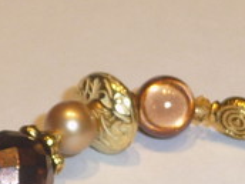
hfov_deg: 10.5
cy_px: 258
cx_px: 151
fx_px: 1331
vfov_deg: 7.8
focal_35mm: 188
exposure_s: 1/60
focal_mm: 5.3
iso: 100
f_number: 3.5
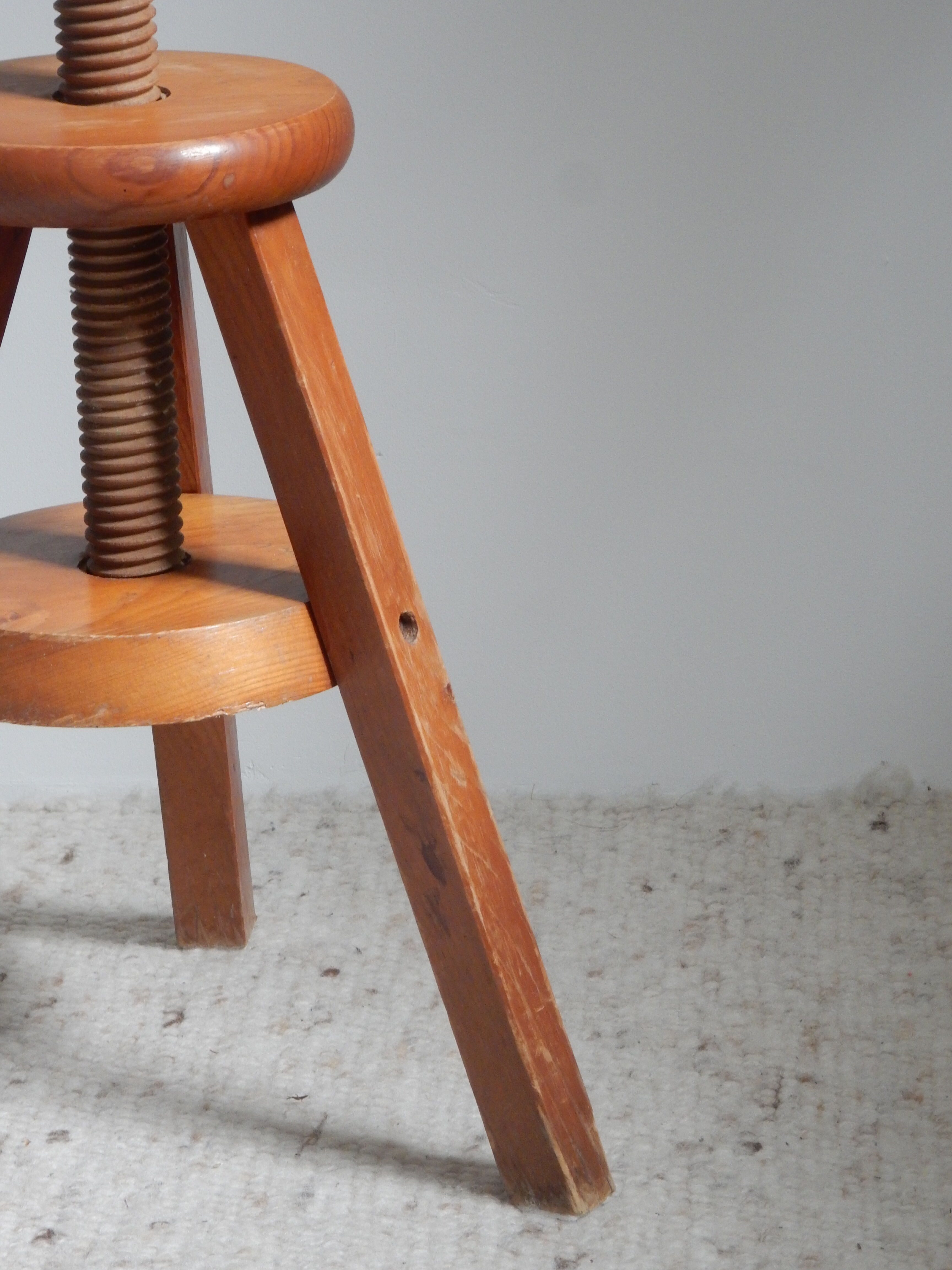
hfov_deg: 10.7
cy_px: 635
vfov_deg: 14.2
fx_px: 5097
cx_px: 476
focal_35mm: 139
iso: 400
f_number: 6
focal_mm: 24.7
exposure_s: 1/15
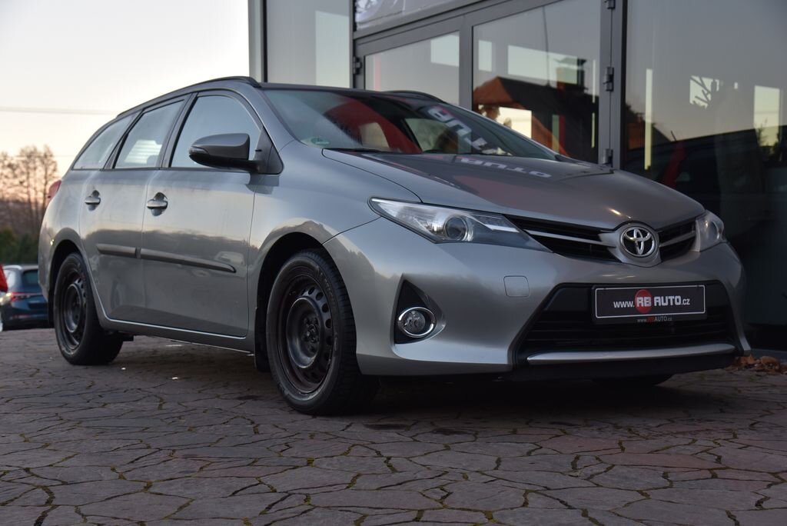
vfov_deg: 24.7
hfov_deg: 36.2
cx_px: 394
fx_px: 1203
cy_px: 263
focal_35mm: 55
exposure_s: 1/160
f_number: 6.3
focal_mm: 55
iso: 500
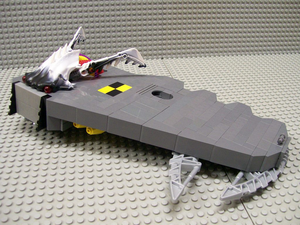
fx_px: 312
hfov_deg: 51.4
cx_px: 150
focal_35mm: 36
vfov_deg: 39.7
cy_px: 112
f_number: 2.7
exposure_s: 1/16.2
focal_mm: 6
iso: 160
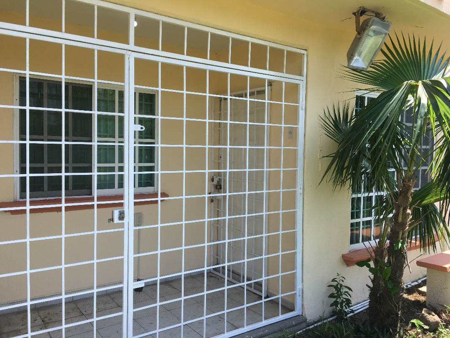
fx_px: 377
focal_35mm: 29
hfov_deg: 61.6
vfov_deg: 48.2
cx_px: 225
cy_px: 169
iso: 25
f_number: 2.2
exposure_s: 1/651
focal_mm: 4.15
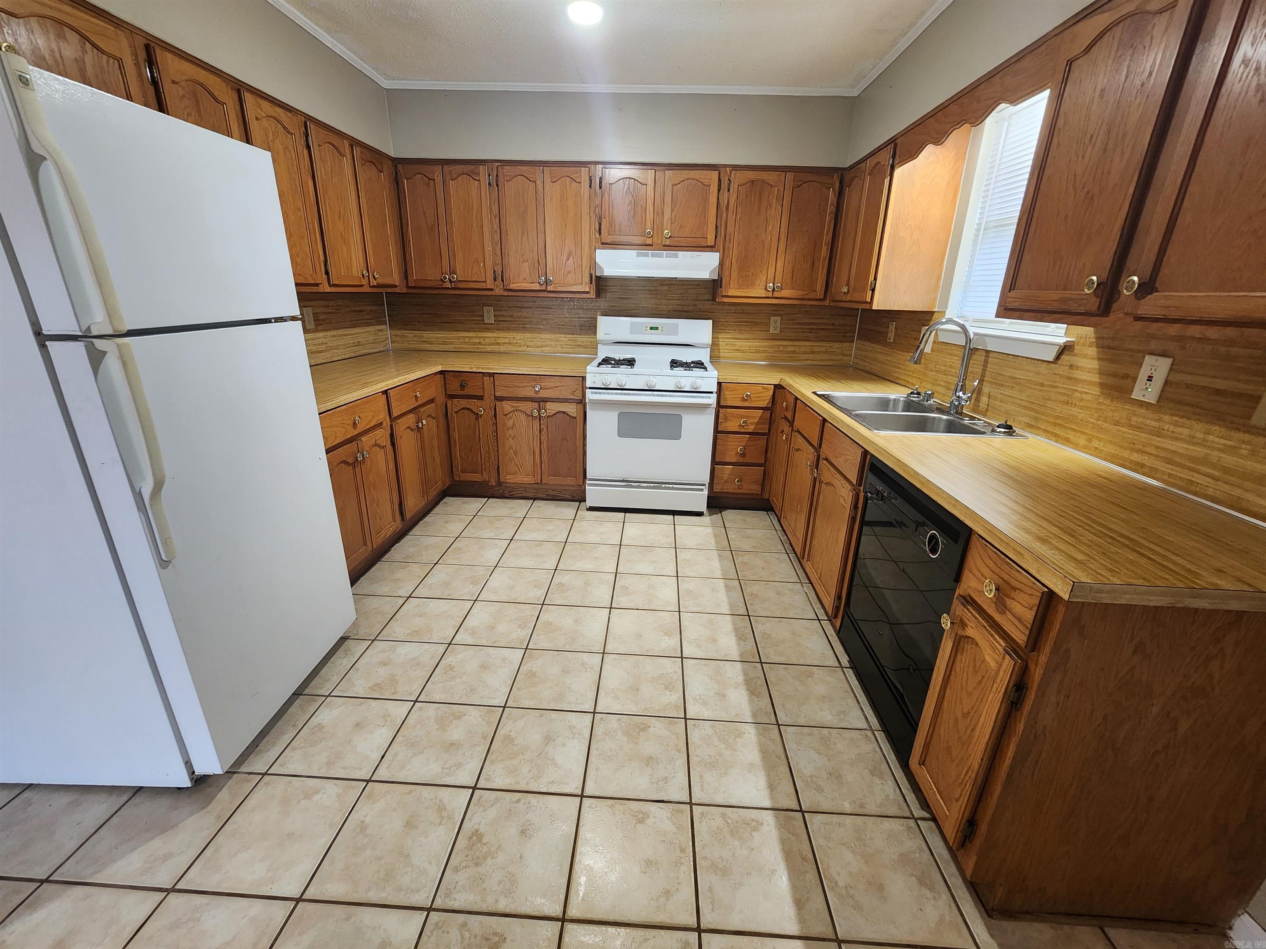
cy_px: 474
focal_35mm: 13
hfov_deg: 106.2
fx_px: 475
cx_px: 633
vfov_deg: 89.9
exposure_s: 1/40
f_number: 2.2
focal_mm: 2.2
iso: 320
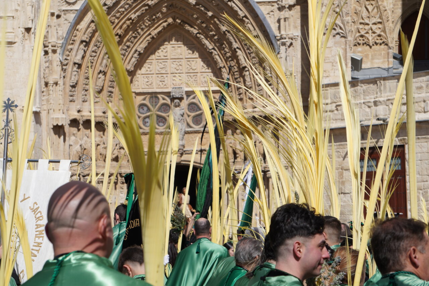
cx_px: 214
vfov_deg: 11.9
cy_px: 143
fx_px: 1376
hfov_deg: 17.7
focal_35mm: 116
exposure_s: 1/500
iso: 100
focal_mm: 77
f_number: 9
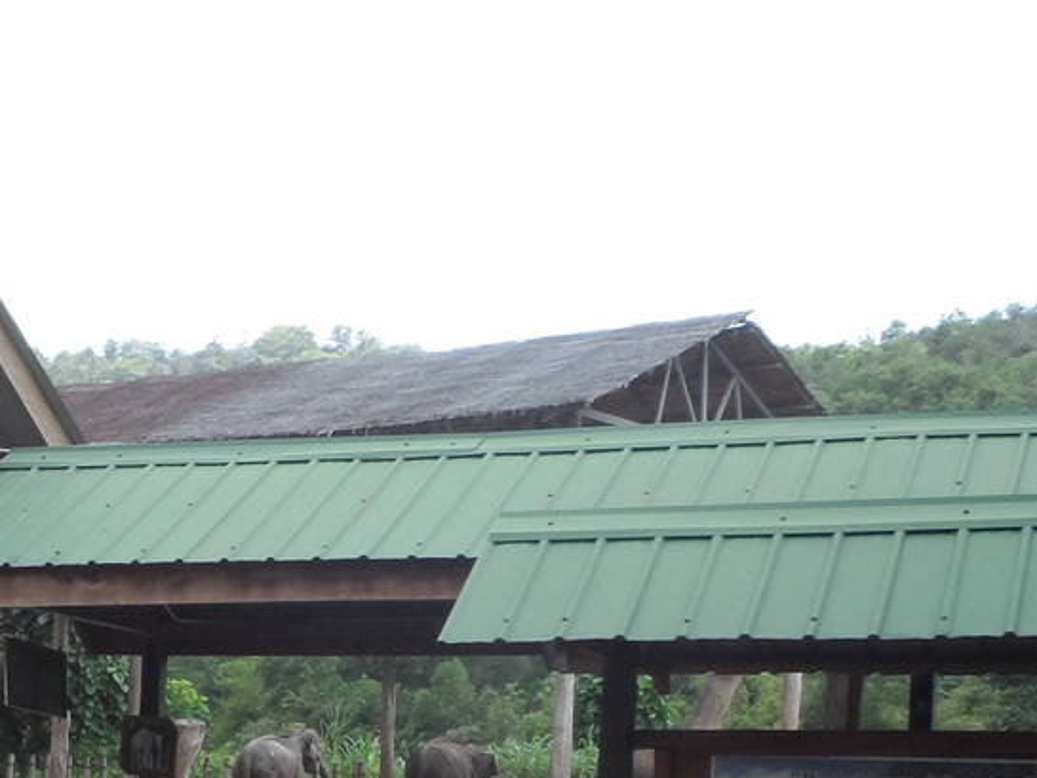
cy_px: 829
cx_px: -76
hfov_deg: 20.0
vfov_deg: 15.4
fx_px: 2817
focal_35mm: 94
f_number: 3.4
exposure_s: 1/250
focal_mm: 5.3
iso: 80
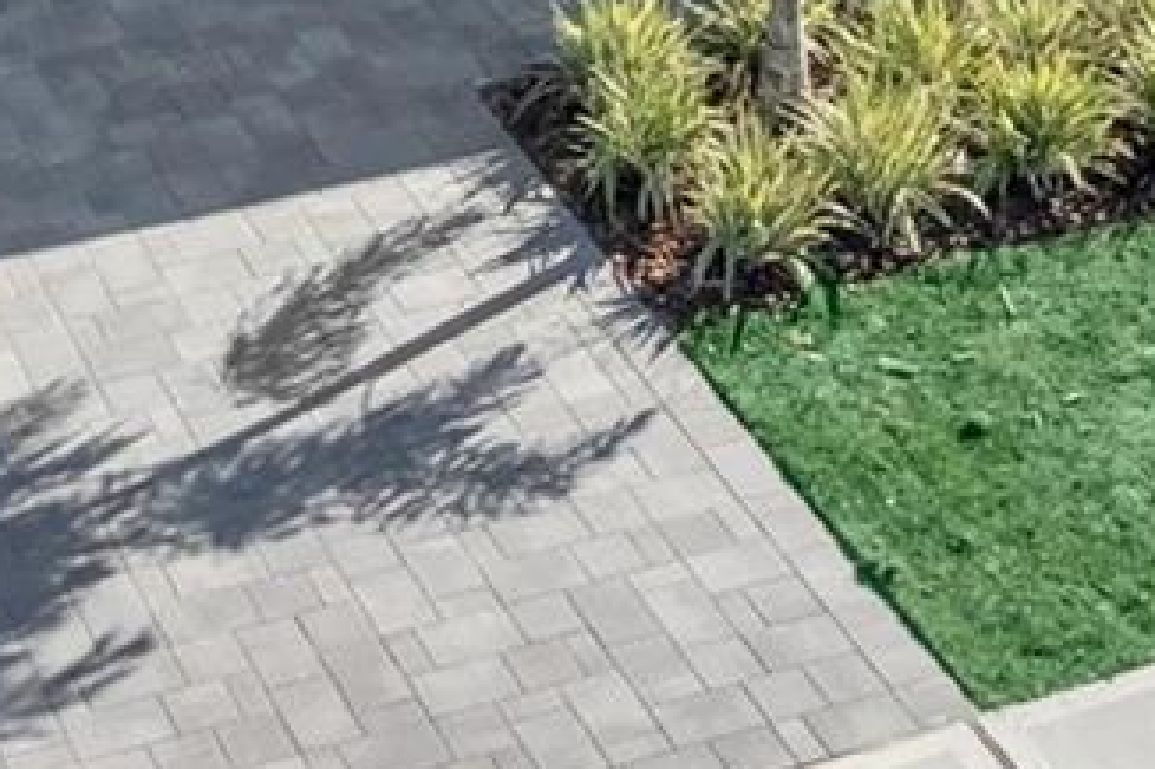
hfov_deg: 18.9
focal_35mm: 108
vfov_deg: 11.3
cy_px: -813
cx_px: 578
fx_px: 3463
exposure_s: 1/350
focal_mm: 8.38
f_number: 2.8
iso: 100
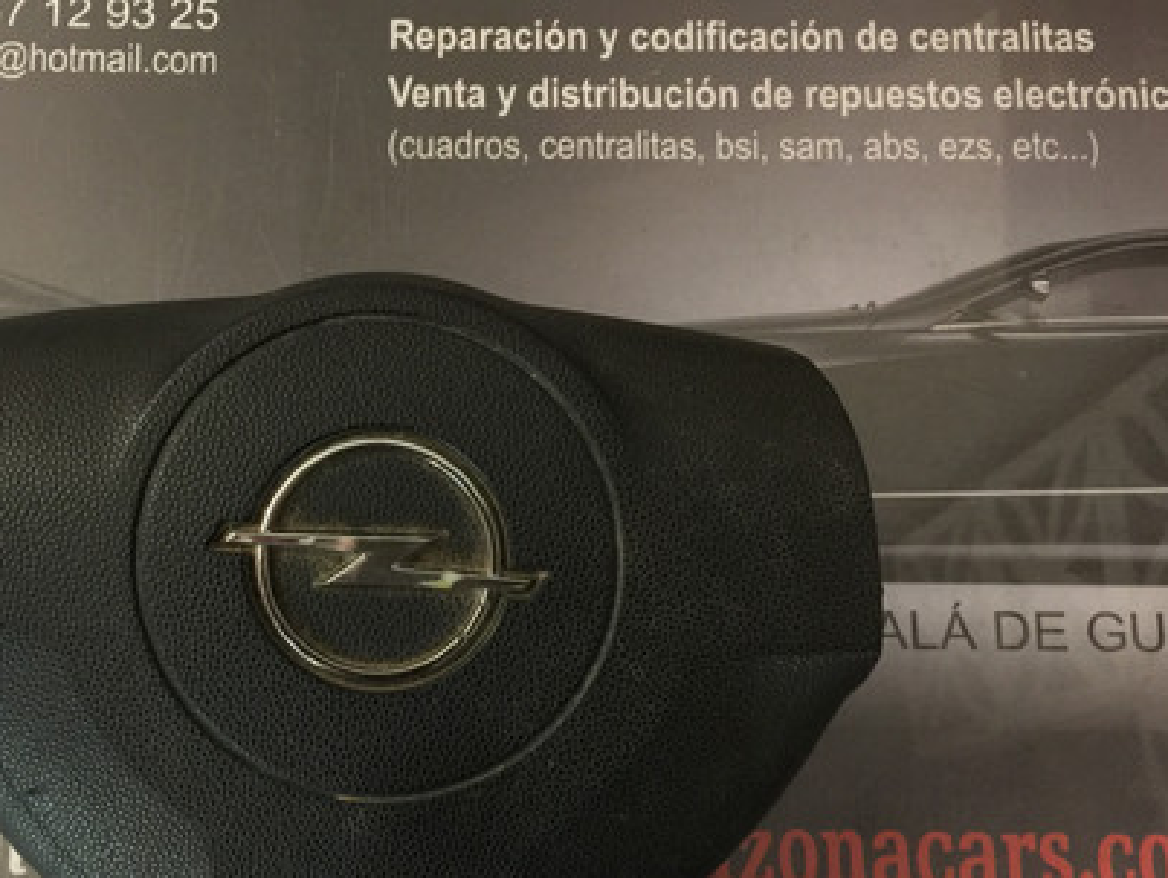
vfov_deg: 31.3
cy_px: 603
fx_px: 1554
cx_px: 368
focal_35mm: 46
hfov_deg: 40.6
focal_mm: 4.15
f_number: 2.2
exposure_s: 1/4
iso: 125
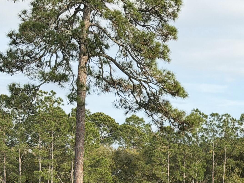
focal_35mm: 135
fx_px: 951
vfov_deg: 10.7
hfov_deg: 14.3
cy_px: 244
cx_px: 268
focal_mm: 6.76
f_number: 1.78
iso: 64
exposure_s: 1/1678
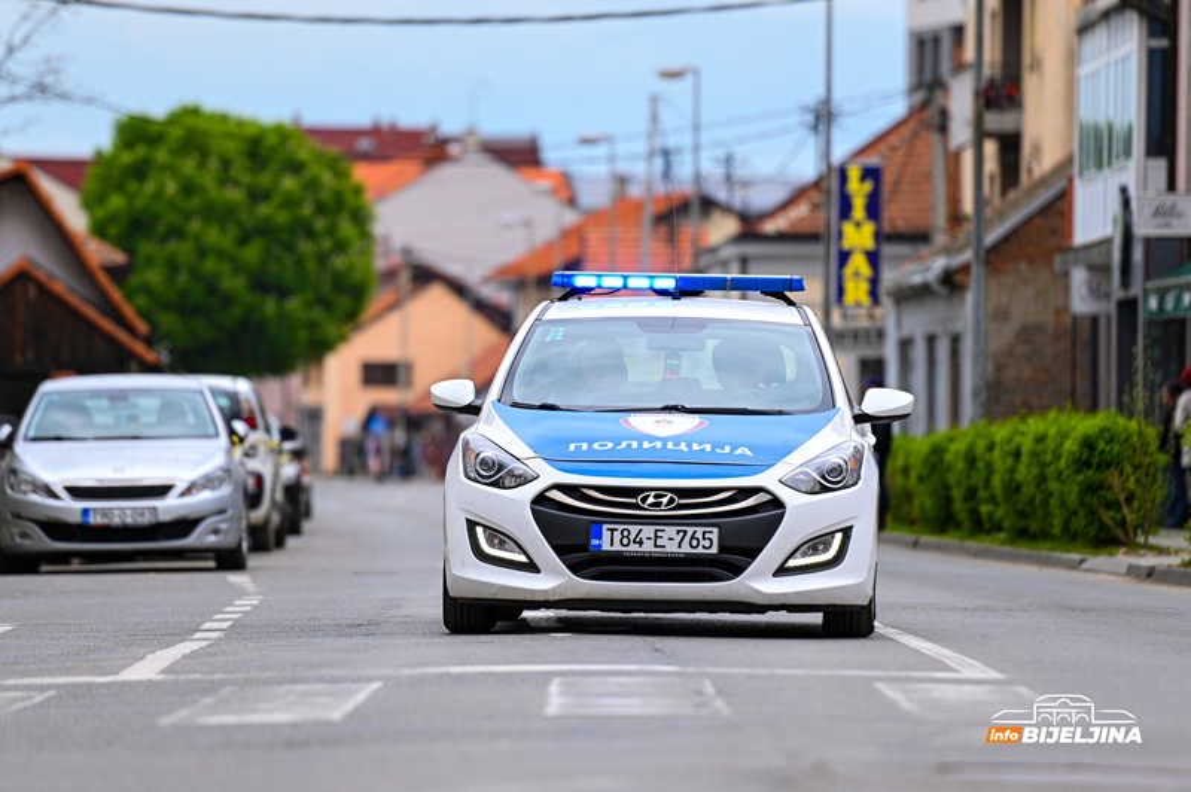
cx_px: 596
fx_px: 6611
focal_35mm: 200
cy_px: 396
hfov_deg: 10.3
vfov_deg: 6.9
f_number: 4
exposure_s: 1/5000
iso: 800
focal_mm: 200
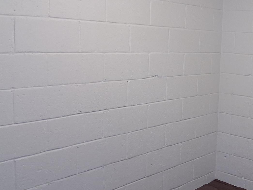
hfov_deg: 35.3
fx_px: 373
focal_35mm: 51
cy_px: 84
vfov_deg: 28.5
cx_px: 229
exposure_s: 1/60
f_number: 1.8
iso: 320
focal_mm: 3.98
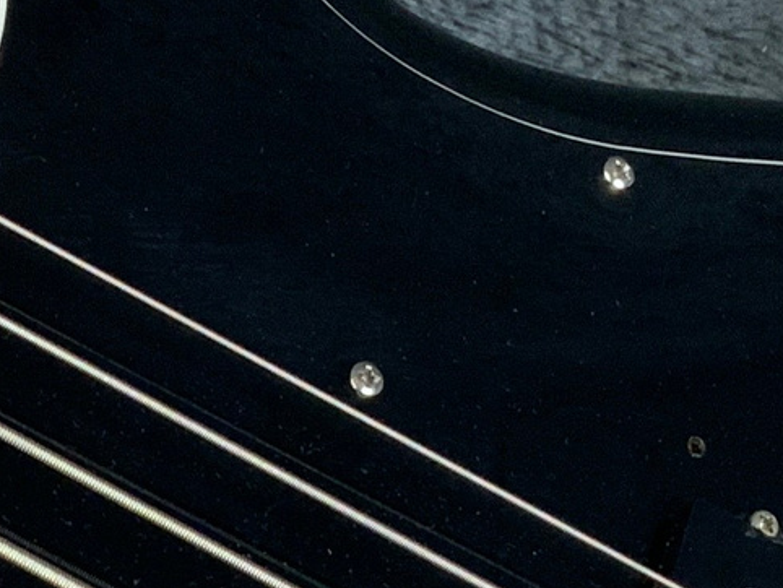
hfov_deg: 12.6
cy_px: 715
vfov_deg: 9.5
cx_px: -29
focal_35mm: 154
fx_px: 3485
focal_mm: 3
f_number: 1.8
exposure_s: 1/50
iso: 125
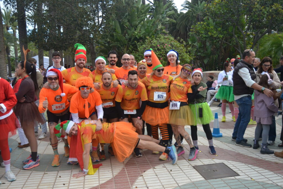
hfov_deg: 57.2
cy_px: 94
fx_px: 259
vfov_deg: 39.9
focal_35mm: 33
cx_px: 142
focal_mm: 22
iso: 400
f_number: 4
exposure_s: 1/800
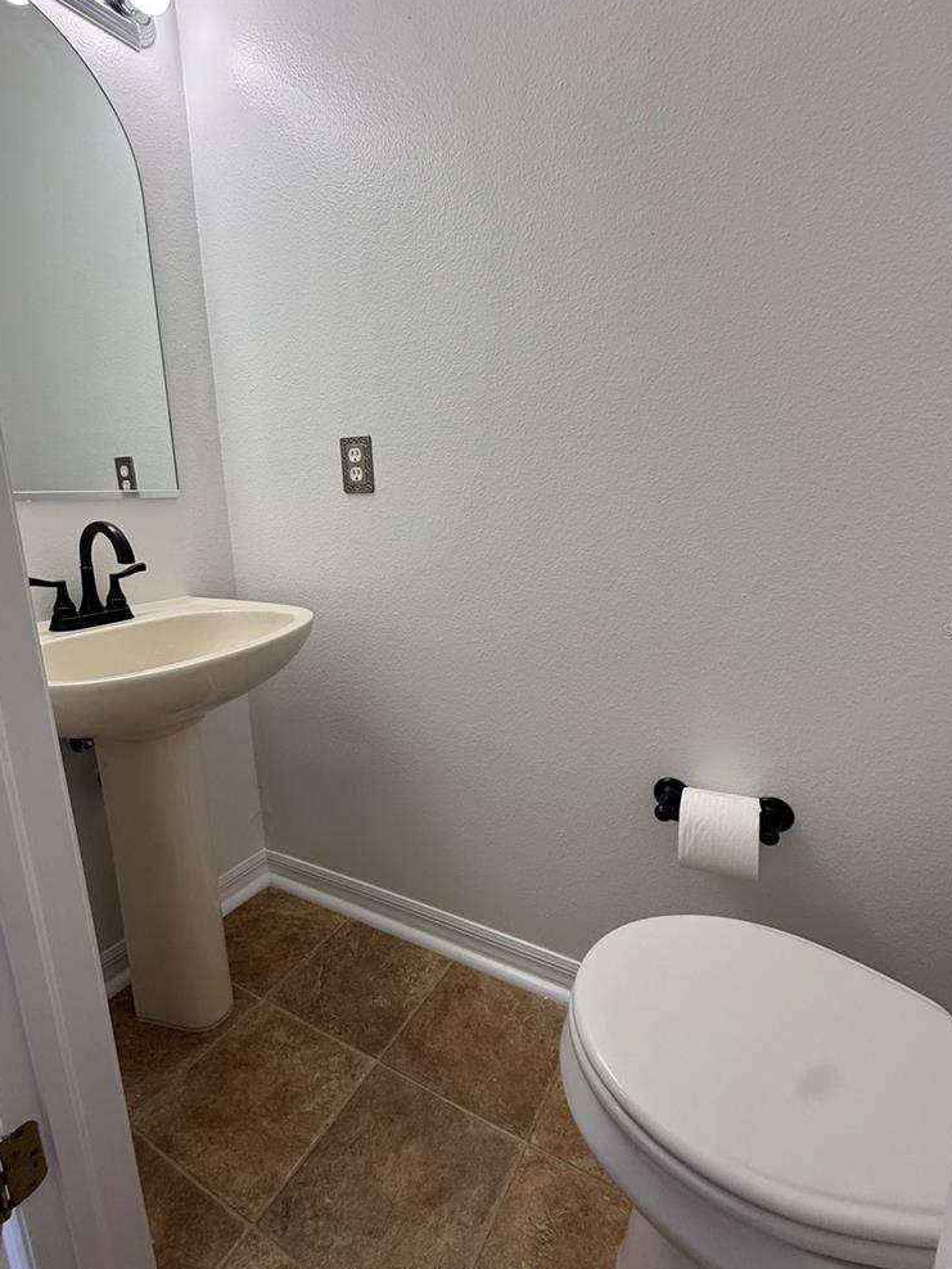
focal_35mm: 17
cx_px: 456
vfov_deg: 91.0
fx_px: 623
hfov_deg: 74.7
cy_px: 631
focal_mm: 2.22
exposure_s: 1/120
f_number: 2.2
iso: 100
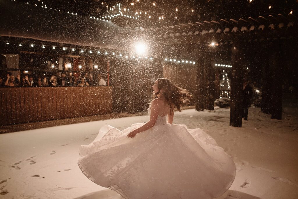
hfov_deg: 54.4
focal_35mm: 35
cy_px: 100
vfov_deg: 37.9
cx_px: 149
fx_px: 290
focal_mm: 35
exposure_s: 1/500
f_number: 2
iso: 1250
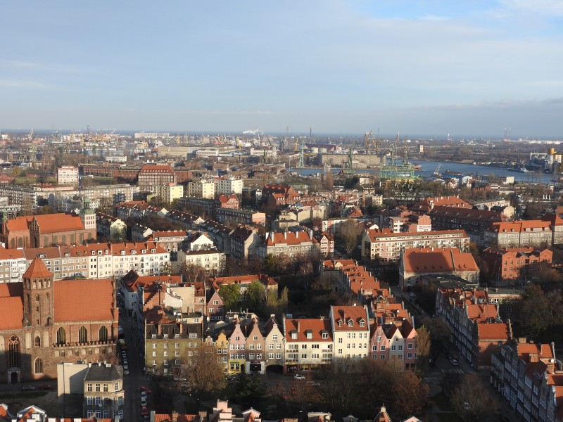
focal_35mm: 50
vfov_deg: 29.1
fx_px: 813
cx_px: 282
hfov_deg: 38.2
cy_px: 211
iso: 100
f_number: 4
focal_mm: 9
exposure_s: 1/640
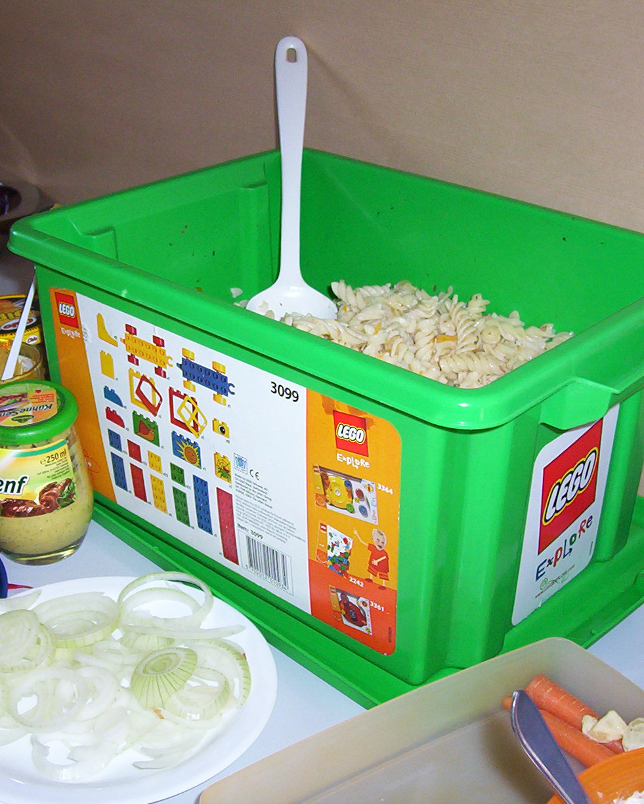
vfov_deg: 33.6
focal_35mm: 56
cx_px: 328
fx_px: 1334
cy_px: 401
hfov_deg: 27.1
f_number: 2.73
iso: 140
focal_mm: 5.77
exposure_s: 1/60
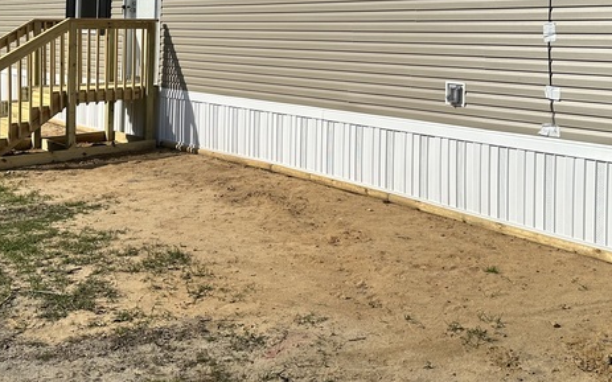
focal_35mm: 44
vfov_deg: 27.8
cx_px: 319
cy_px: 17
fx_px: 734
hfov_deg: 45.3
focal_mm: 6.86
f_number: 1.78
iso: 80
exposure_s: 1/9709
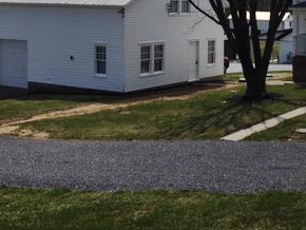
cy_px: 15
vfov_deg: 22.3
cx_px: 282
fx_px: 566
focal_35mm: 64
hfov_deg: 28.9
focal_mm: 4.15
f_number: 2.2
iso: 25
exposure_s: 1/3663
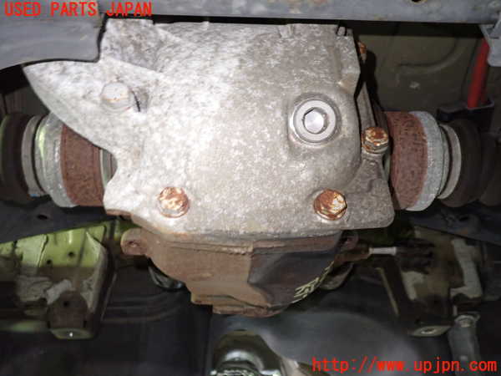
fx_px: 434
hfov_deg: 60.0
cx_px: 250
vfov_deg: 46.8
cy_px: 188
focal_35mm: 30
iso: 800
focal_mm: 5.4
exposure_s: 1/20
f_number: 2.3
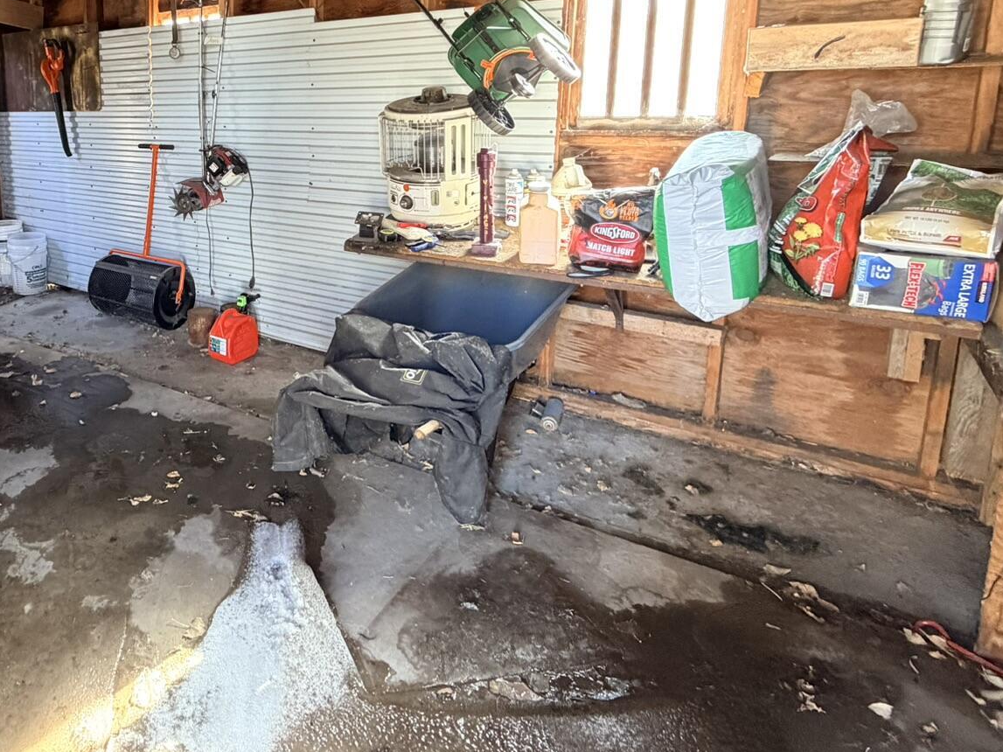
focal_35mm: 25
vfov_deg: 53.0
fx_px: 724
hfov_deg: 62.6
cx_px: 180
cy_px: 210
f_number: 2.2
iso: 400
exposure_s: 1/60
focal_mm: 2.22
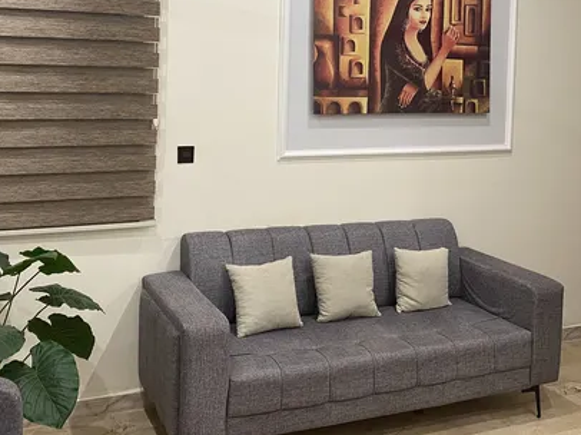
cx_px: 269
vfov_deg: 34.2
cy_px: 99
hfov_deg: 45.8
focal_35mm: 41
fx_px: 688
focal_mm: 4.25
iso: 160
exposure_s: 1/50
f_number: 1.8
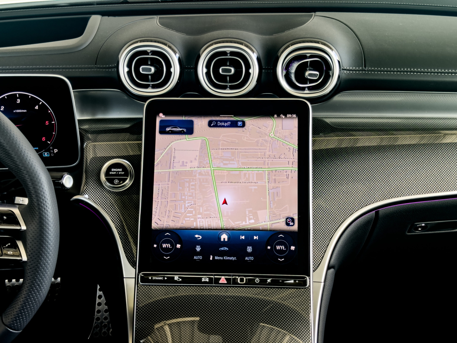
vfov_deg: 30.3
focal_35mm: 48
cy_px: 172
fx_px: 634
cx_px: 228
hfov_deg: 39.7
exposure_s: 1/60
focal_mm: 6.86
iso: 250
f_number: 1.8
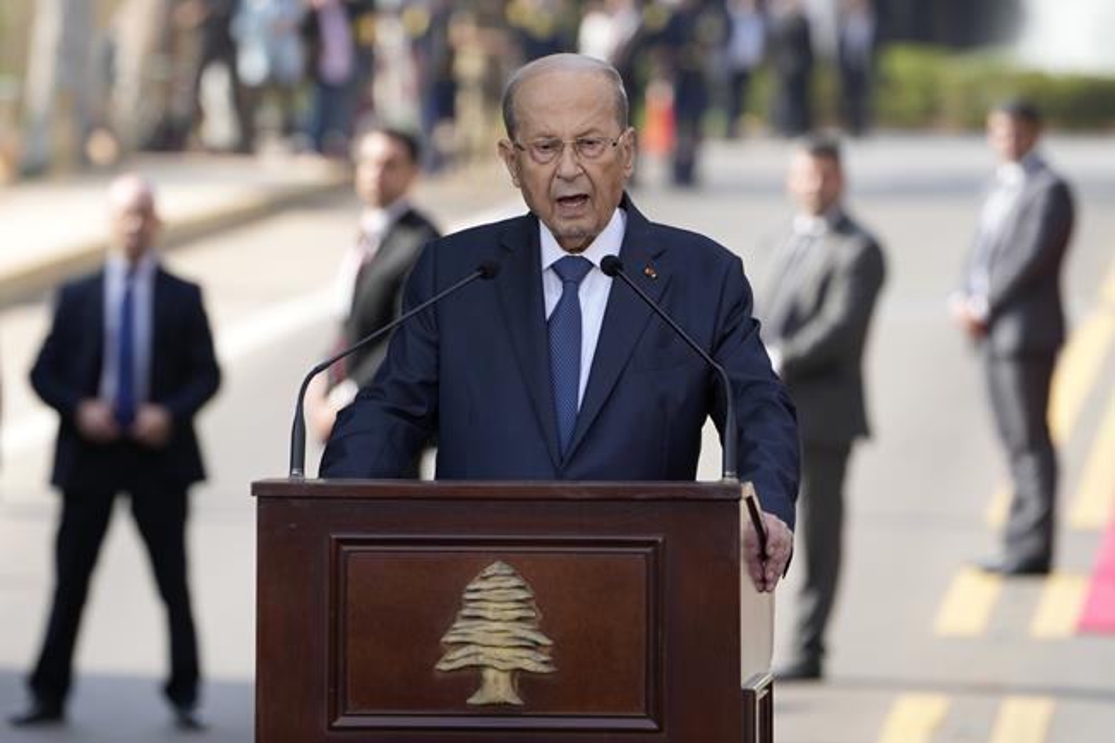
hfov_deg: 7.4
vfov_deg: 4.9
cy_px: 372
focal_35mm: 279
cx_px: 558
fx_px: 8639
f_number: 6.3
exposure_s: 1/500
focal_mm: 279
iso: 400
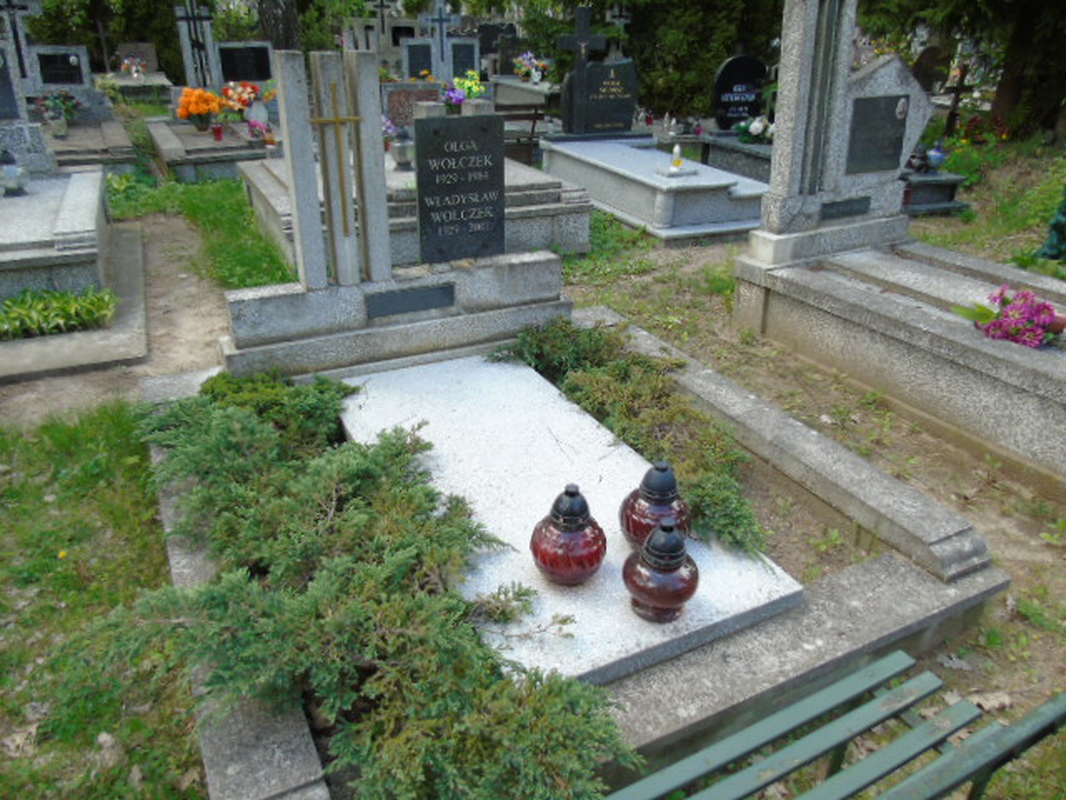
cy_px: 400
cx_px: 533
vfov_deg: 54.9
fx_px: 770
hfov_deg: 69.4
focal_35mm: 25
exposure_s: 1/125
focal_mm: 4.4
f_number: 3.4
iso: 80
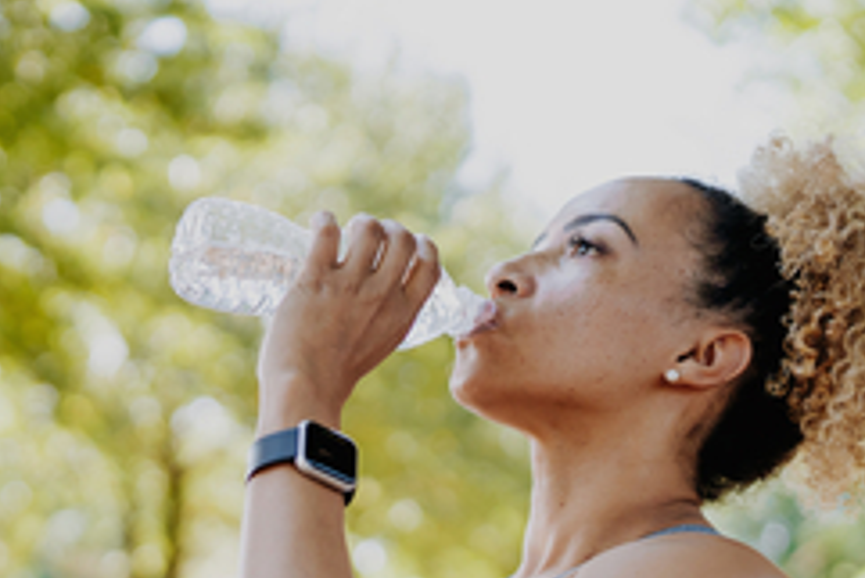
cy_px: 603
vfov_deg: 15.4
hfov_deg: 23.2
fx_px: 2092
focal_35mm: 87
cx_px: 244
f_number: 1.6
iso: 400
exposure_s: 1/2000
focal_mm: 35
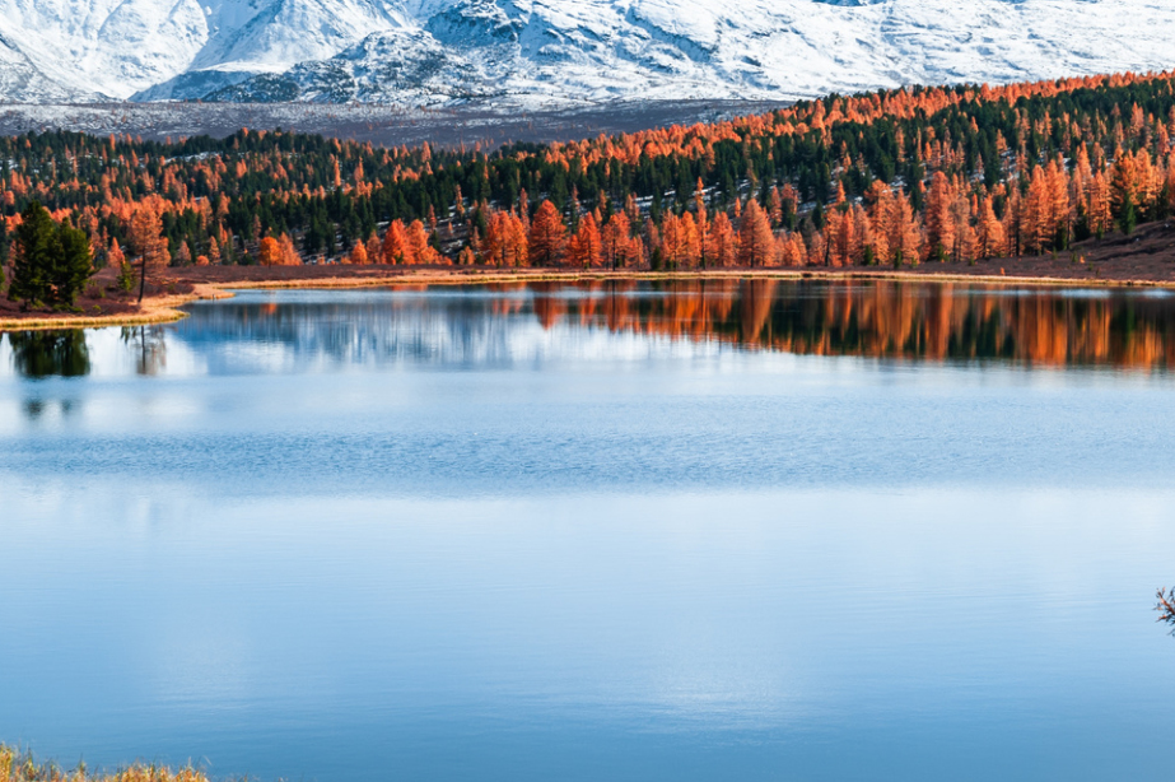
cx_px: 612
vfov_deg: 13.1
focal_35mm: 104
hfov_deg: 19.7
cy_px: 297
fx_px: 3392
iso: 200
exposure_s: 1/800
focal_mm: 50
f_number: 7.1
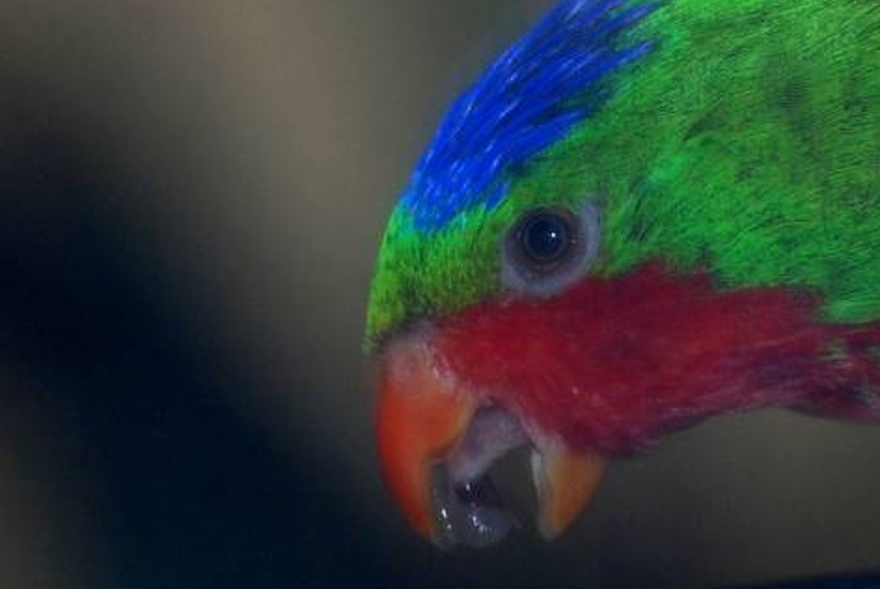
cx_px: 1257
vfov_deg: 1.2
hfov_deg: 1.8
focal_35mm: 1119
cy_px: -100
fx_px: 27387
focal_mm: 220
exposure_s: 1/60
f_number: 5.3
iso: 200
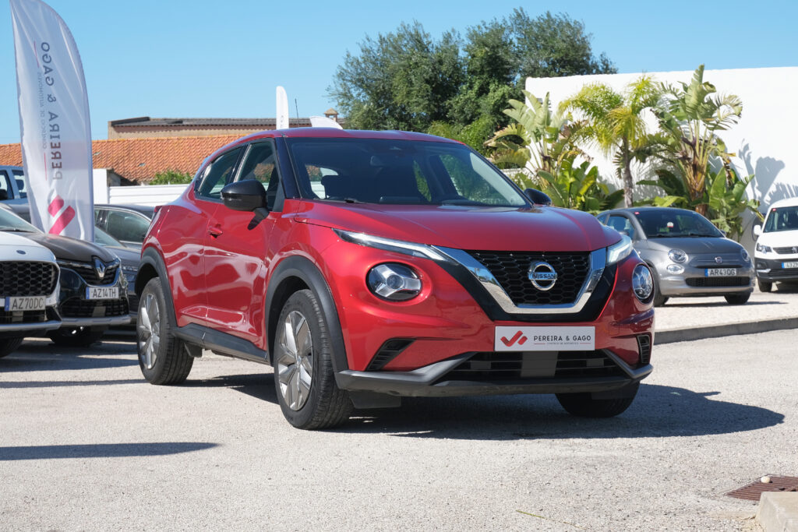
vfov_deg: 20.0
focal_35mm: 68
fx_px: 1507
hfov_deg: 29.7
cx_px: 399
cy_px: 266
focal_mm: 45
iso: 160
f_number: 9
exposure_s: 1/200
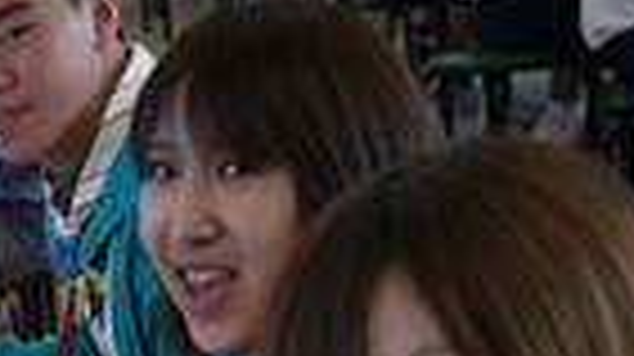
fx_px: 2603
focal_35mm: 155
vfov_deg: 7.6
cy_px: 651
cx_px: -337
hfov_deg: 13.1
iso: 100
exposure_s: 1/80
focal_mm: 20
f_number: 2.2
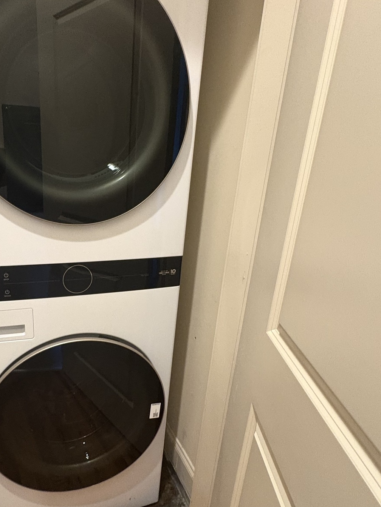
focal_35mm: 24
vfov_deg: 71.4
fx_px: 352
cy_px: 278
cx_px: 116
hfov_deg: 55.2
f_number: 2.2
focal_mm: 2.22
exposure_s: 1/60
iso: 640
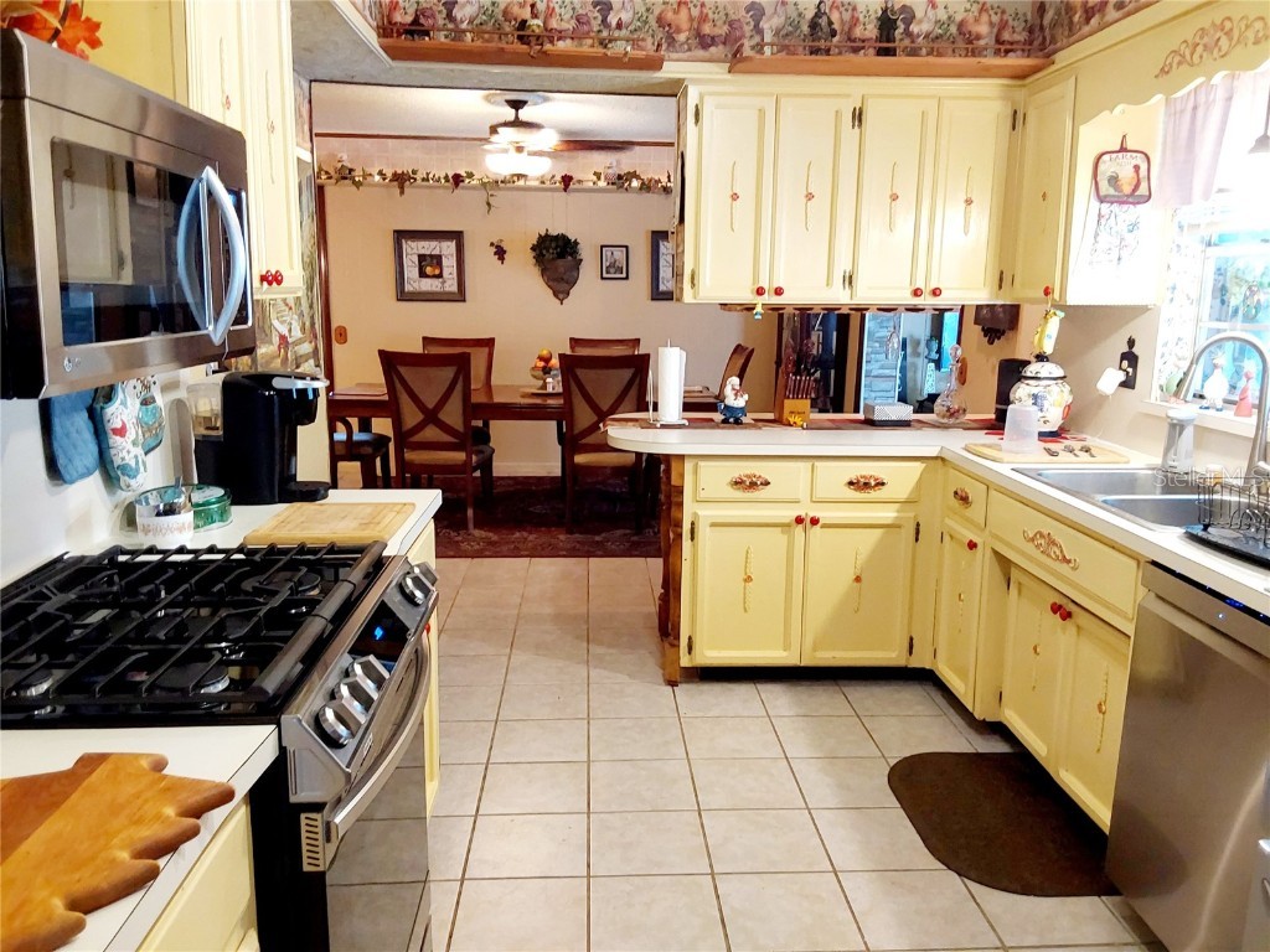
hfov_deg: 63.4
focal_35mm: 28
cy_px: 476
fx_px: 1027
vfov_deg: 49.7
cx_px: 635
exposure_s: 1/24
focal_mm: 2.91
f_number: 1.9
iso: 250
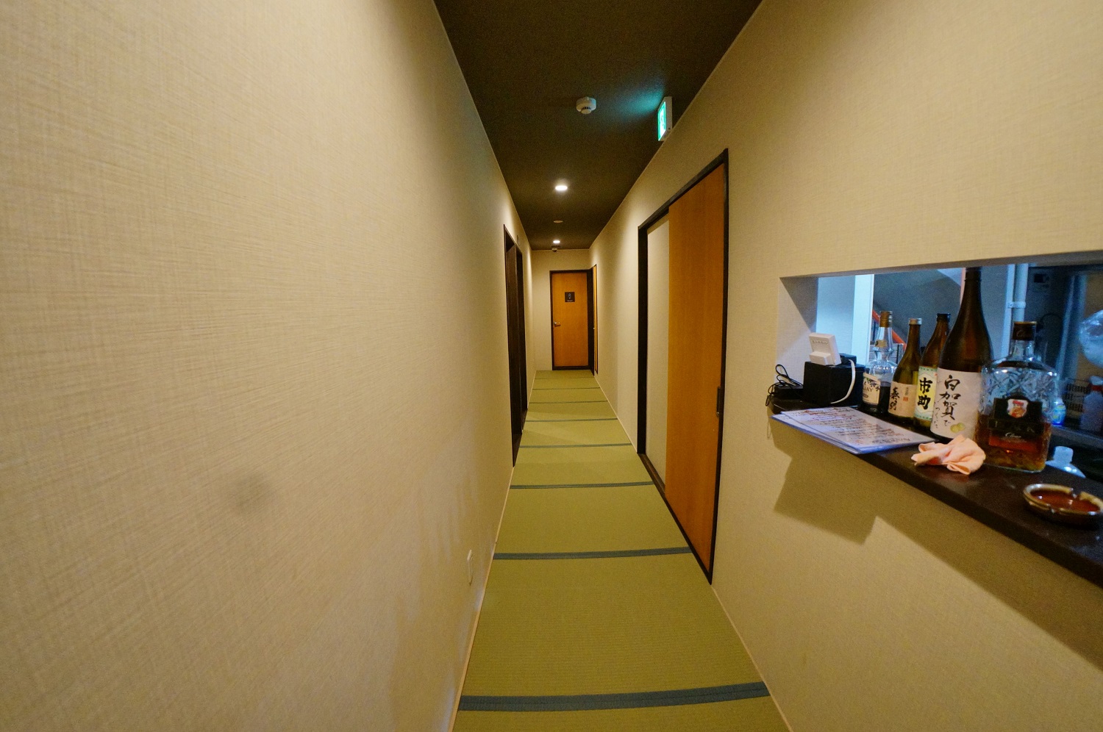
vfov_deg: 53.0
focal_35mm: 24
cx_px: 552
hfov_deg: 73.8
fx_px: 734
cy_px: 366
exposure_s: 1/60
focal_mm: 16
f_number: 4
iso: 1600
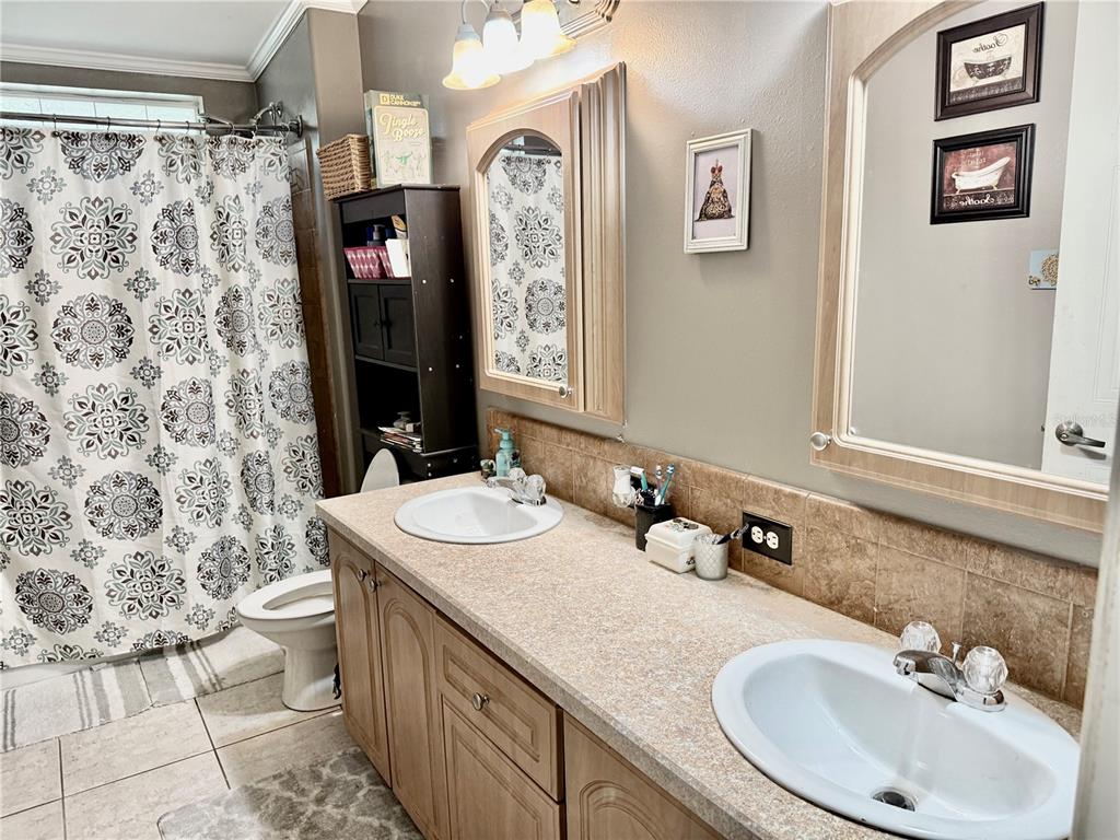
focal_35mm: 24
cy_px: 420
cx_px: 560
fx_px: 777
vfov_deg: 56.8
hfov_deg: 71.6
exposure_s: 1/60
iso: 250
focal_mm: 6.76
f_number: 1.78
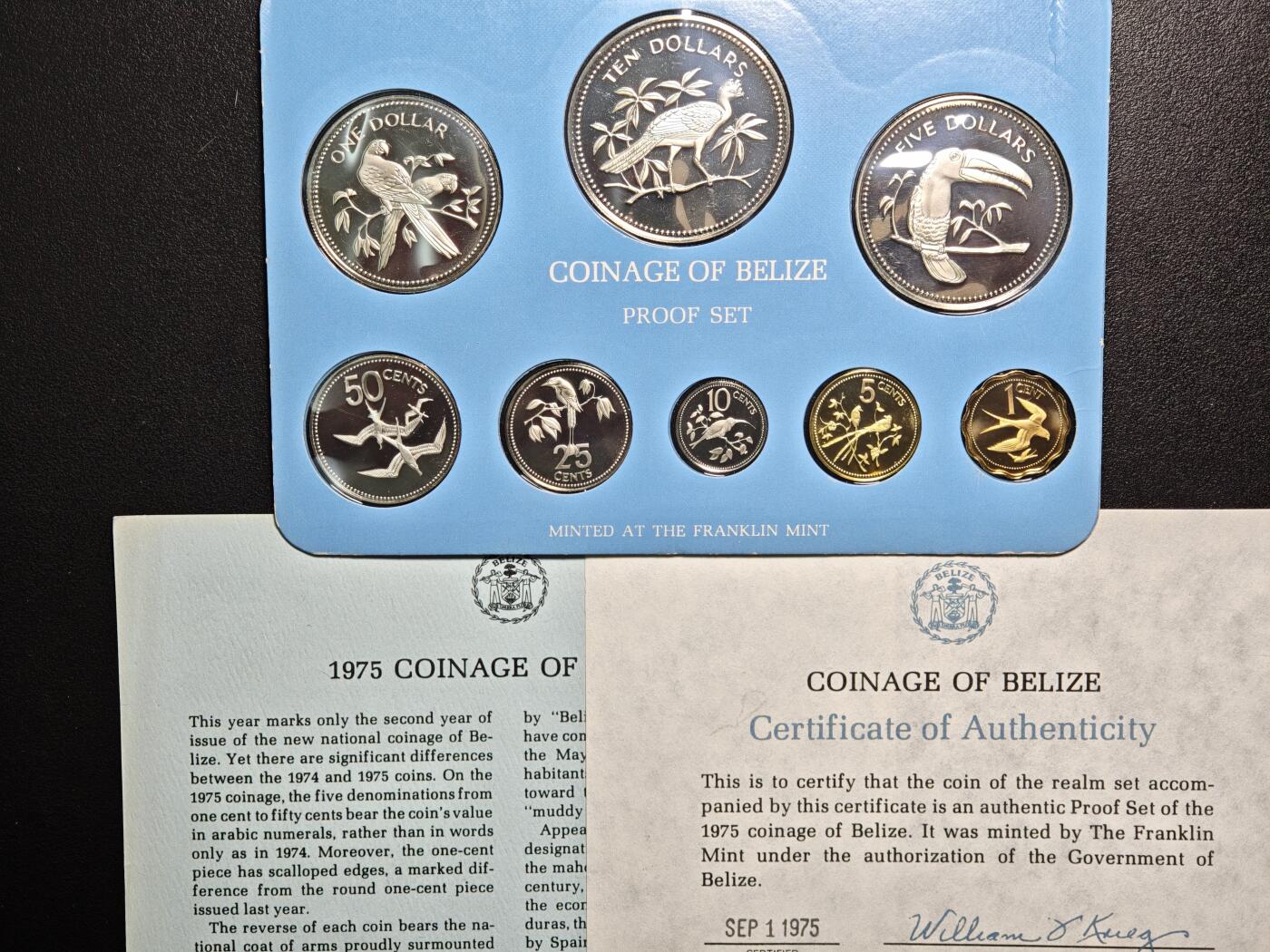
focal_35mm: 60
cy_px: 476
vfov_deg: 24.4
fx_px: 2201
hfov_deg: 32.2
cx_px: 635
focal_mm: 9
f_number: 2
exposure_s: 1/107
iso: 320
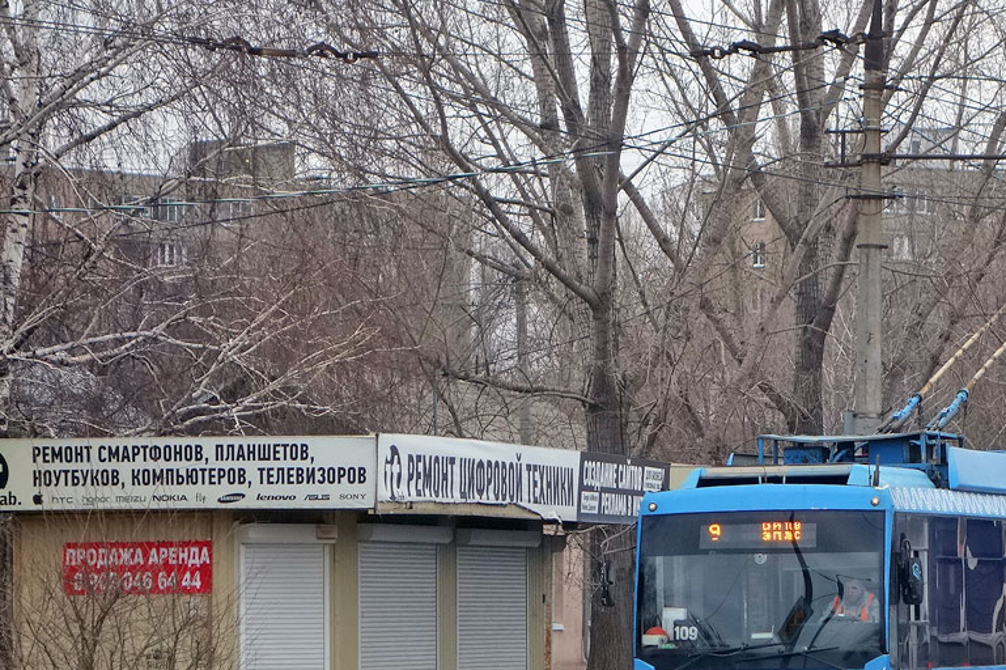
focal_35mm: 153
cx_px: 743
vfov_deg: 9.0
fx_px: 4273
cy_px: 353
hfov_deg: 13.4
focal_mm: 36.58
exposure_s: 1/100
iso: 320
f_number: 4.9
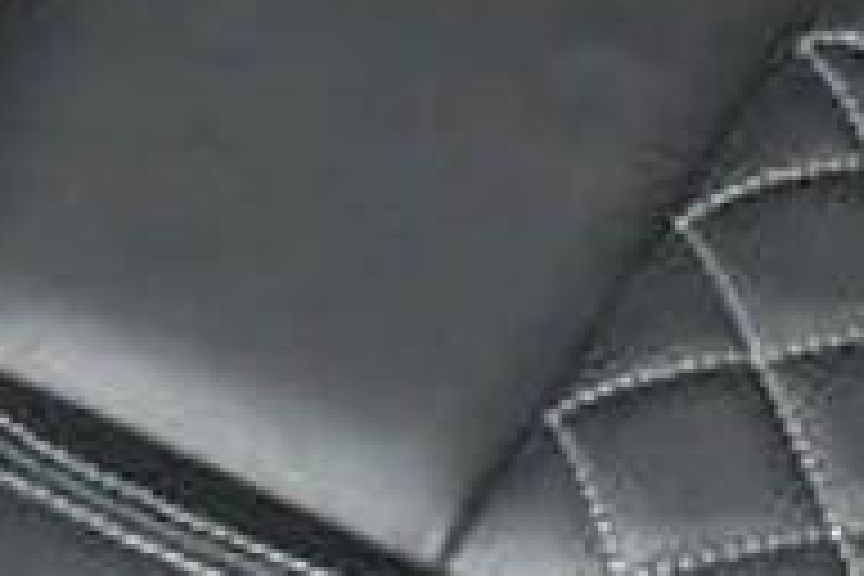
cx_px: 256
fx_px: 5760
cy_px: -110
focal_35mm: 240
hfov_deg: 8.6
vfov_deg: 5.7
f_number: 7.1
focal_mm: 18
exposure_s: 1/200
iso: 10000
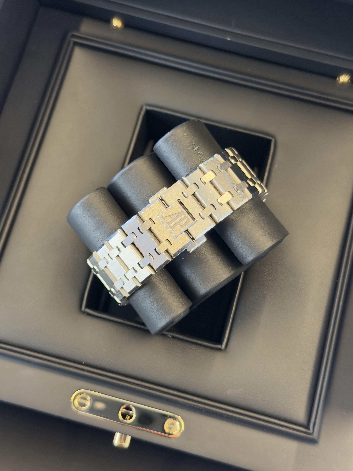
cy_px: 231
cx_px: 177
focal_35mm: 49
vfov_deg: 38.9
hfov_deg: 29.7
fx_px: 666
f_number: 1.78
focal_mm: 6.76
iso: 250
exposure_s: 1/33
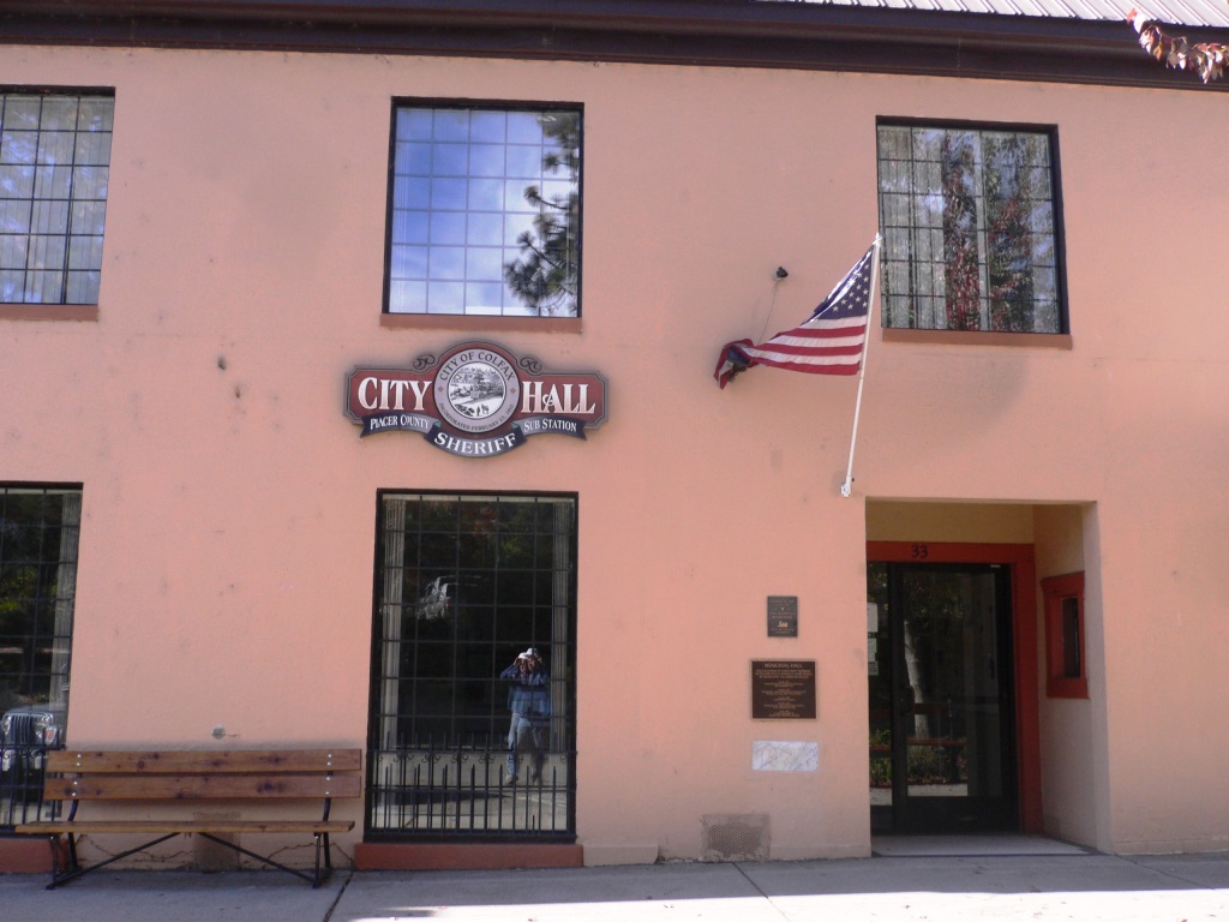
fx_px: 1243
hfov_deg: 52.6
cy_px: 461
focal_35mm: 35
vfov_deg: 40.7
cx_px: 614
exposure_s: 1/125
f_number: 5.6
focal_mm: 5.8
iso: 80
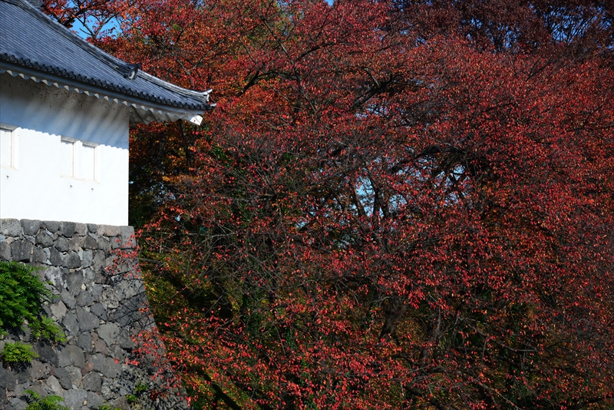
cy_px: 205
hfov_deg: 27.0
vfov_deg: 18.2
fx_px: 1280
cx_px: 307
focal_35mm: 75
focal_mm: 75
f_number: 13
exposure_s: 1/640
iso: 800
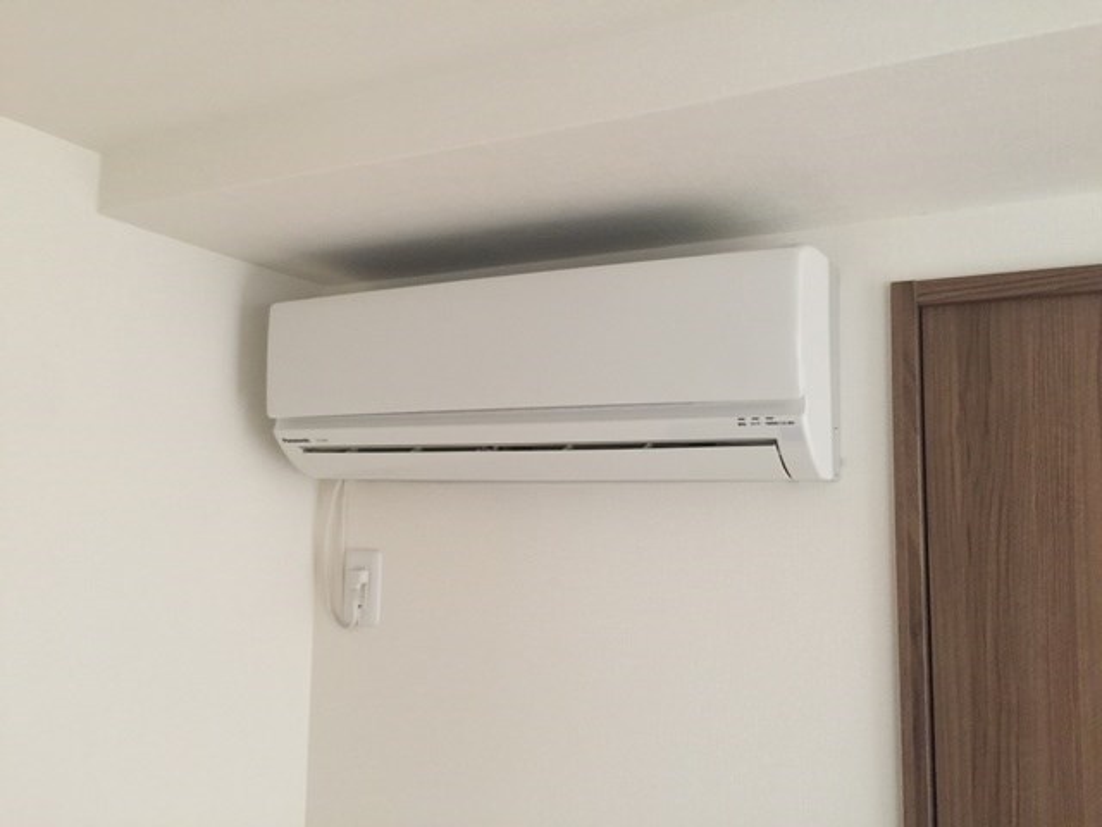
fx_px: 923
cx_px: 551
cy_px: 414
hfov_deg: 61.7
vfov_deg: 48.2
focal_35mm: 29
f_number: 2.2
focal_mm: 4.15
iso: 64
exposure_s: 1/4
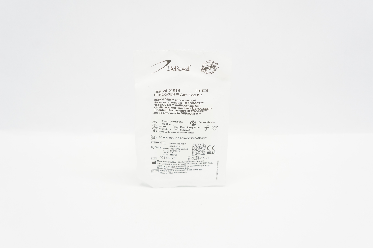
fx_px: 450
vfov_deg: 30.8
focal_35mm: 44
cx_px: 186
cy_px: 124
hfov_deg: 45.0
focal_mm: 29
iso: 800
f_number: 6.3
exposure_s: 1/60
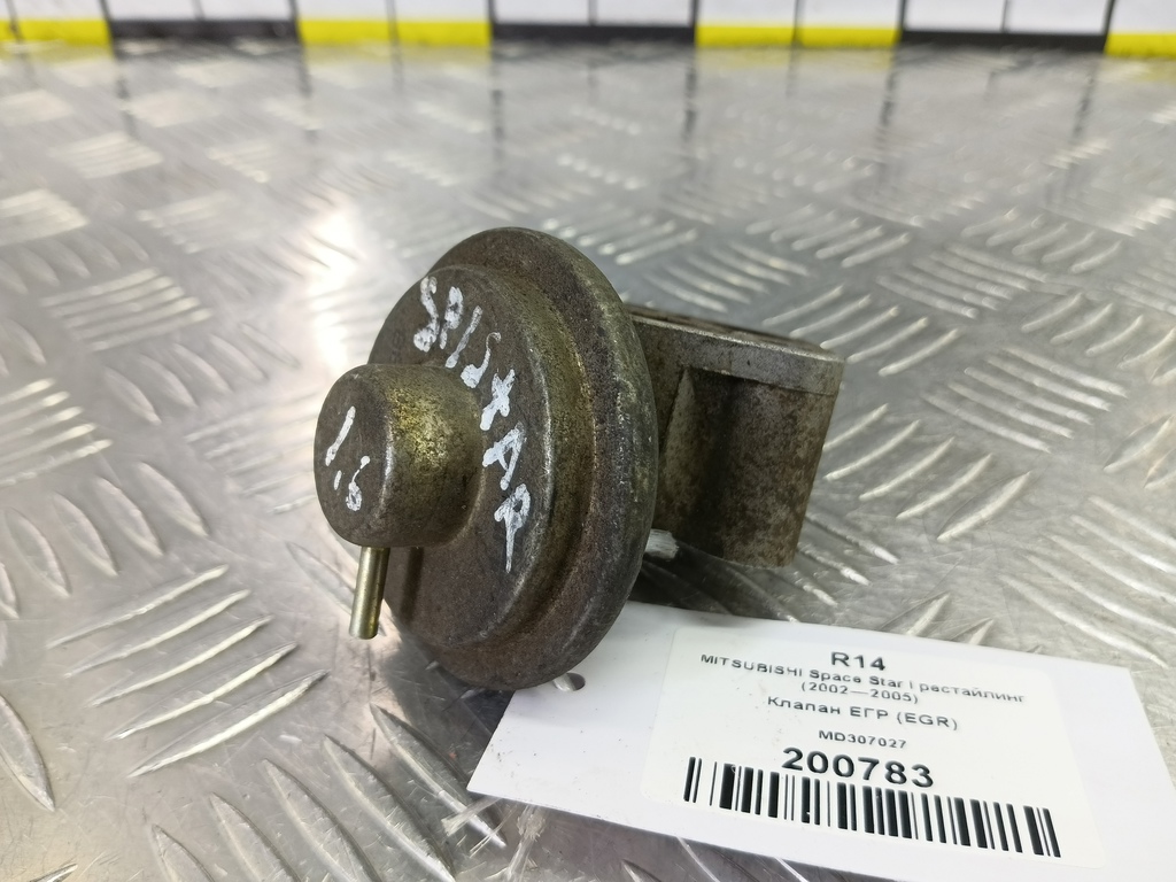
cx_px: 588
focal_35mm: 23
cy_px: 441
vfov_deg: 58.9
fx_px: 781
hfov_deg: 73.9
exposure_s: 1/50
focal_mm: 4.11
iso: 140
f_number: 1.6
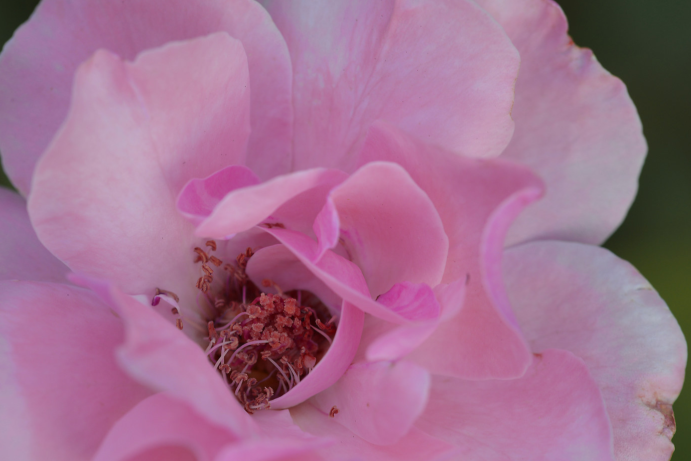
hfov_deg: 11.2
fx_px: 3513
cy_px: 307
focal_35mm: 183
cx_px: 270
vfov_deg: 7.5
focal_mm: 105
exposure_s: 1/100
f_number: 8
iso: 160
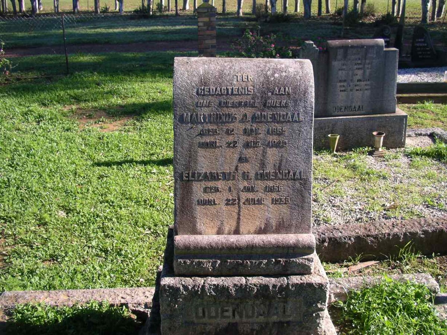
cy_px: 168
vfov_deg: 38.7
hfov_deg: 50.1
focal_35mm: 37
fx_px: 478
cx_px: 224
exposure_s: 1/320
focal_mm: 5.7
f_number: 2.8
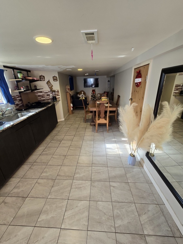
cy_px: 122
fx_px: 92
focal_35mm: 13
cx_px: 92
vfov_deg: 106.2
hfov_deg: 89.9
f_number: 2.2
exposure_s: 1/60
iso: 80
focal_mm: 2.2
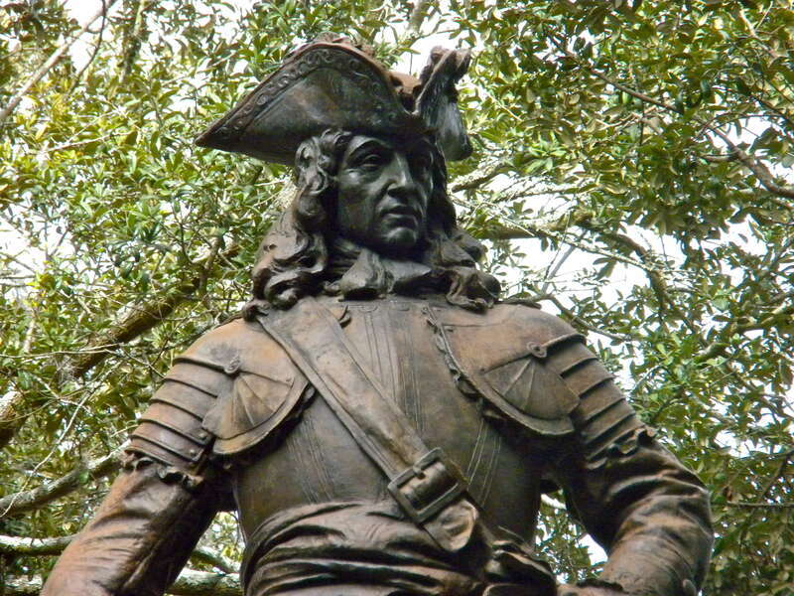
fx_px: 5964
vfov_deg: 5.7
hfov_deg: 7.6
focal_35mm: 260
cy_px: 298
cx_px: 397
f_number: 5.3
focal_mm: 46.2
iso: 400
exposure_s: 1/521
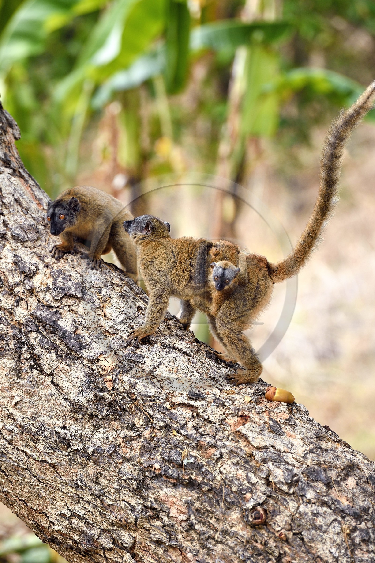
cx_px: 188
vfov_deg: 12.1
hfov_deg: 8.1
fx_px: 2656
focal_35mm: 170
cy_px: 282
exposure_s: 1/160
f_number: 4
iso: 400
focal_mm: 170
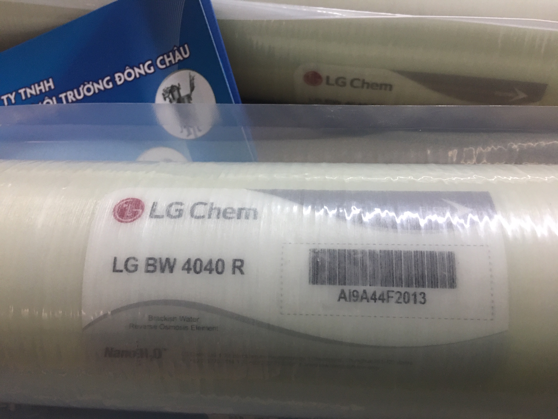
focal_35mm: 29
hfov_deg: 61.7
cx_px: 279
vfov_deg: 48.2
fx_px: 467
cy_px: 210
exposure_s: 1/17
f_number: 2.2
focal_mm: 4.15
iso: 100
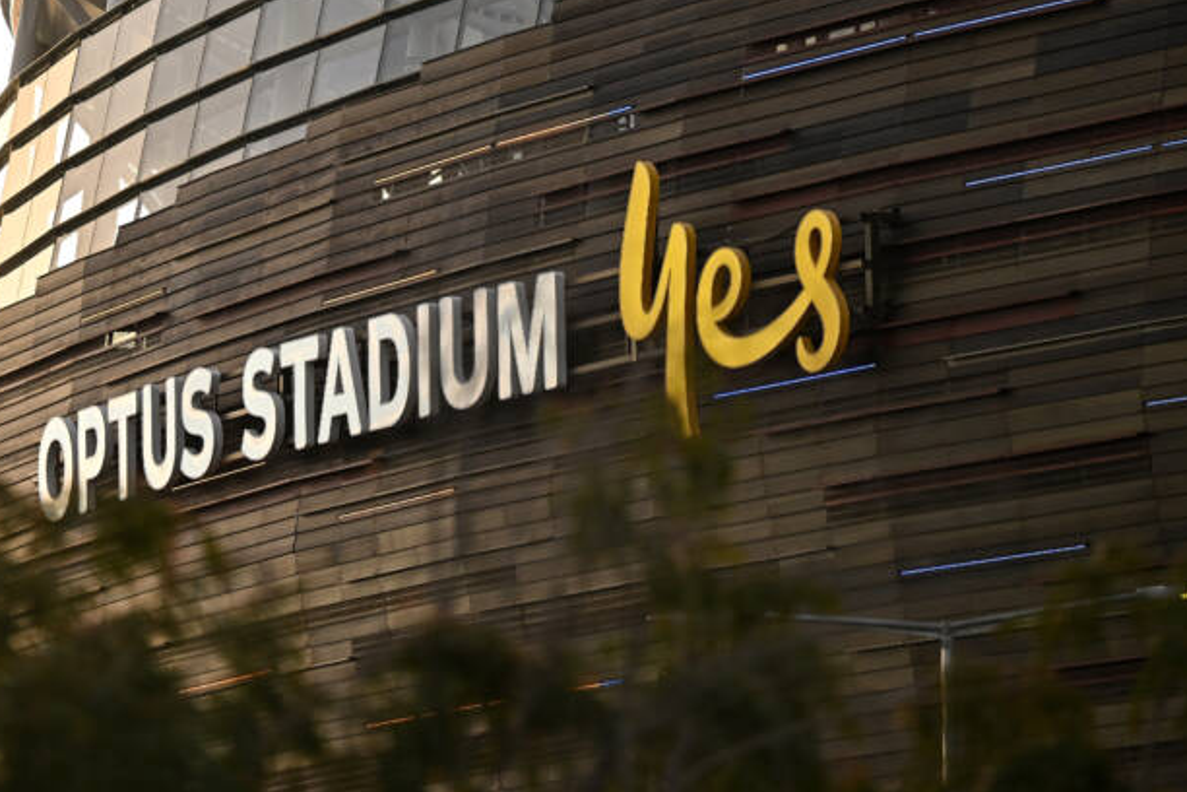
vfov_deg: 4.7
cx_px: 299
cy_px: 66
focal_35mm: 294
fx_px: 9693
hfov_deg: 7.0
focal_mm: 150
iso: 400
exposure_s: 1/1250
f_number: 2.8
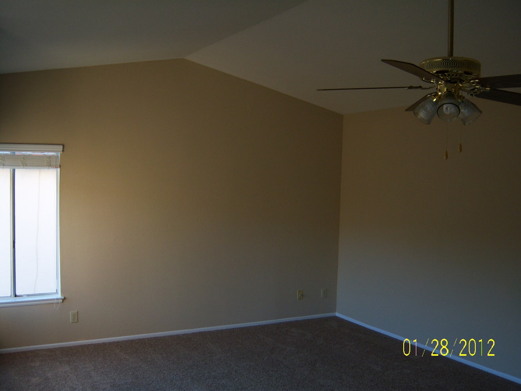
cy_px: 196
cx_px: 260
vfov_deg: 39.7
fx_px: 542
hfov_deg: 51.4
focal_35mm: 36
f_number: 2.8
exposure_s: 1/60
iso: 80
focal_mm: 7.5
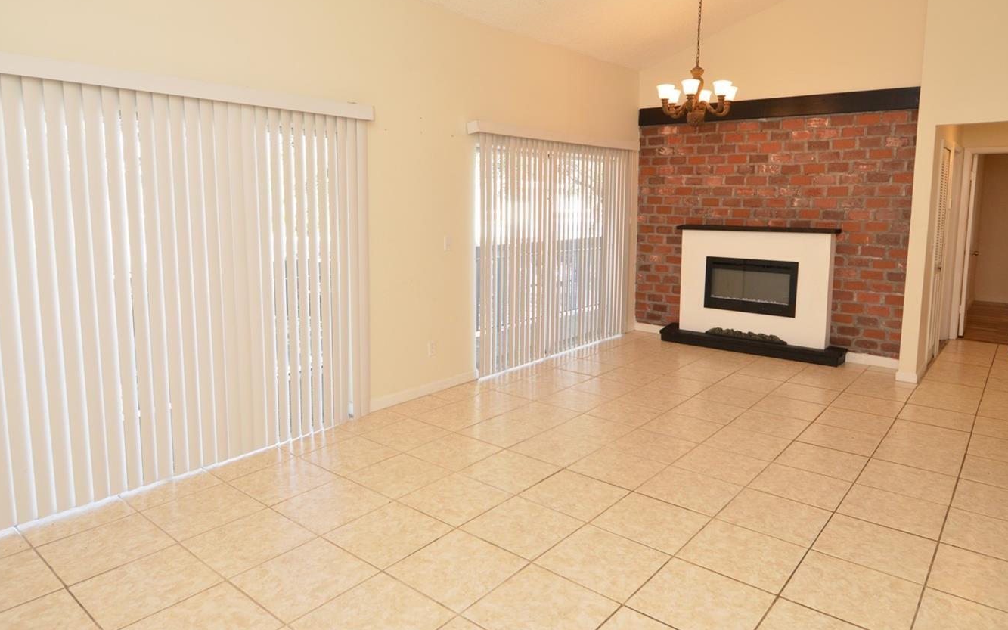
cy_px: 282
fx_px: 604
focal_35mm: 22
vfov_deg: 54.9
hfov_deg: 79.7
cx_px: 504
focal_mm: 12
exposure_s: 1/80
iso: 400
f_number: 4.5
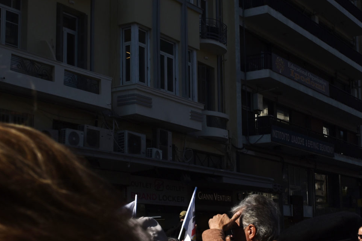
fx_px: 644
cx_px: 268
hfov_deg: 30.9
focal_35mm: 64
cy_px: 161
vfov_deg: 21.2
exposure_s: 1/800
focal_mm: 24
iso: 160
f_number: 9
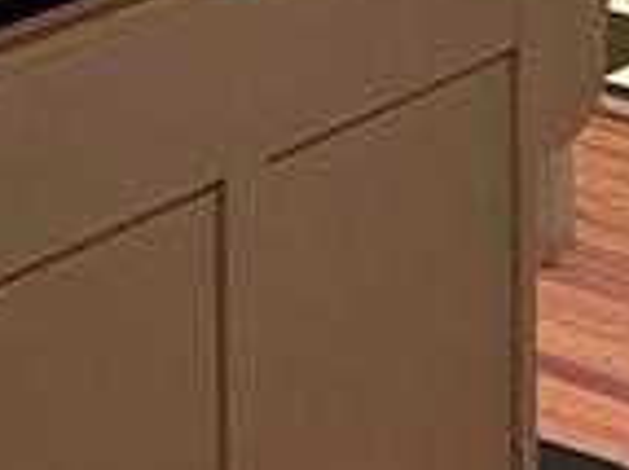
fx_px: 3377
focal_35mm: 186
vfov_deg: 7.5
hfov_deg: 10.6
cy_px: -628
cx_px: 189
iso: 125
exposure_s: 1/60
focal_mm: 5.7
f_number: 1.5
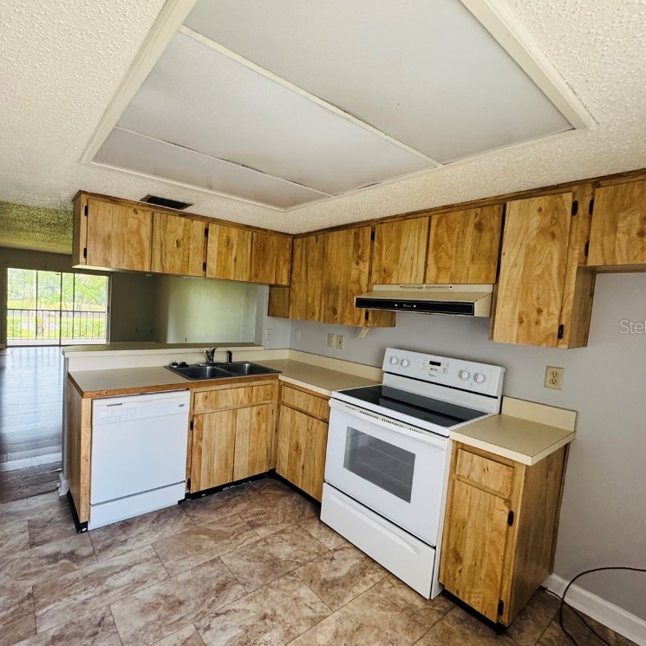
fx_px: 359
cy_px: 326
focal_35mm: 17
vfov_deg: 84.0
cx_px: 258
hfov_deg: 82.9
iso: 320
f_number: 2.2
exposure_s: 1/60
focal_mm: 2.22
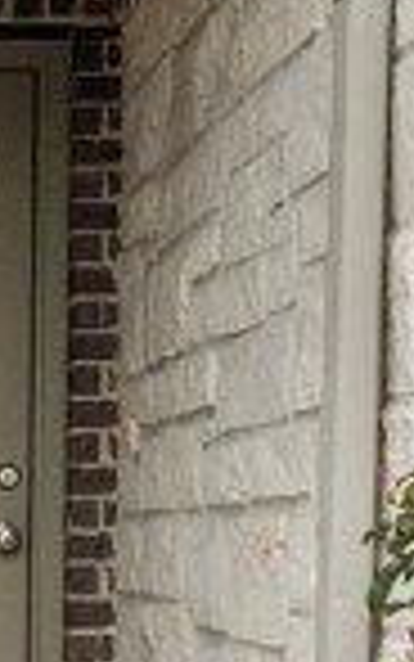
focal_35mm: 96
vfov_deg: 21.6
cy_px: 378
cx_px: 450
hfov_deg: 13.4
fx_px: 1731
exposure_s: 1/25
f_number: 9
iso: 800
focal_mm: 12
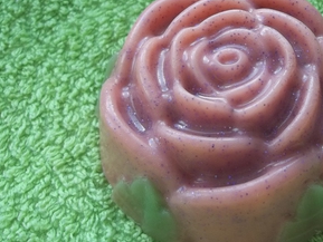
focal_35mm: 61
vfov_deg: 24.0
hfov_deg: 31.3
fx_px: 569
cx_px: 227
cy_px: 115
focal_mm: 5.7
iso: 64
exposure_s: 1/60
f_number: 2.9
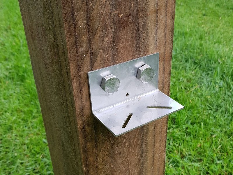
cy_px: 88
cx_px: 116
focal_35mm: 26
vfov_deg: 53.1
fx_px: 175
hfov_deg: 67.3
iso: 40
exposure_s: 1/184
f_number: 1.7
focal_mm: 4.2
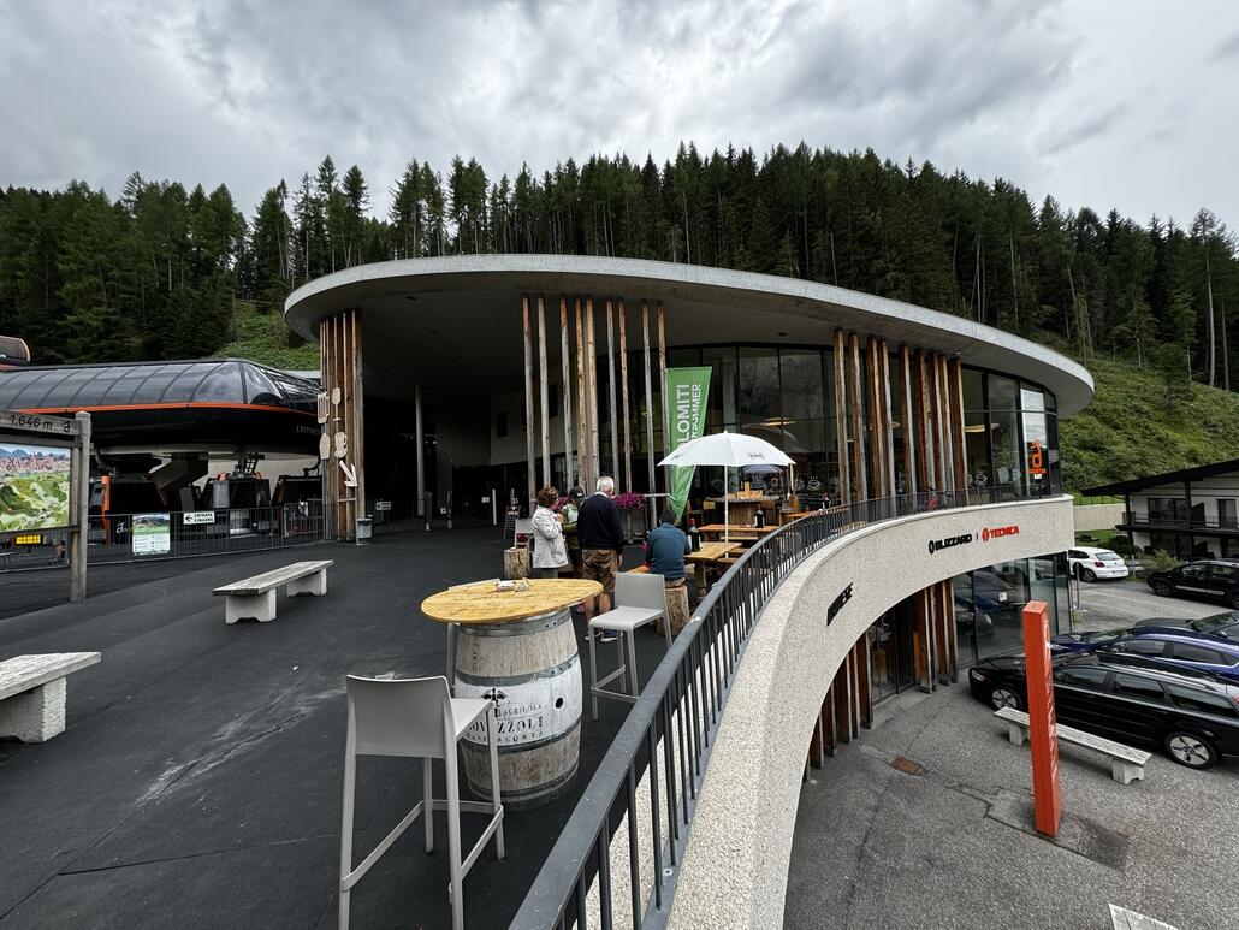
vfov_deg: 85.7
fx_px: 501
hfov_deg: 102.0
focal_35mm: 14
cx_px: 620
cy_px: 465
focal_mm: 2.22
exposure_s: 1/421
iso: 40
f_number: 2.2
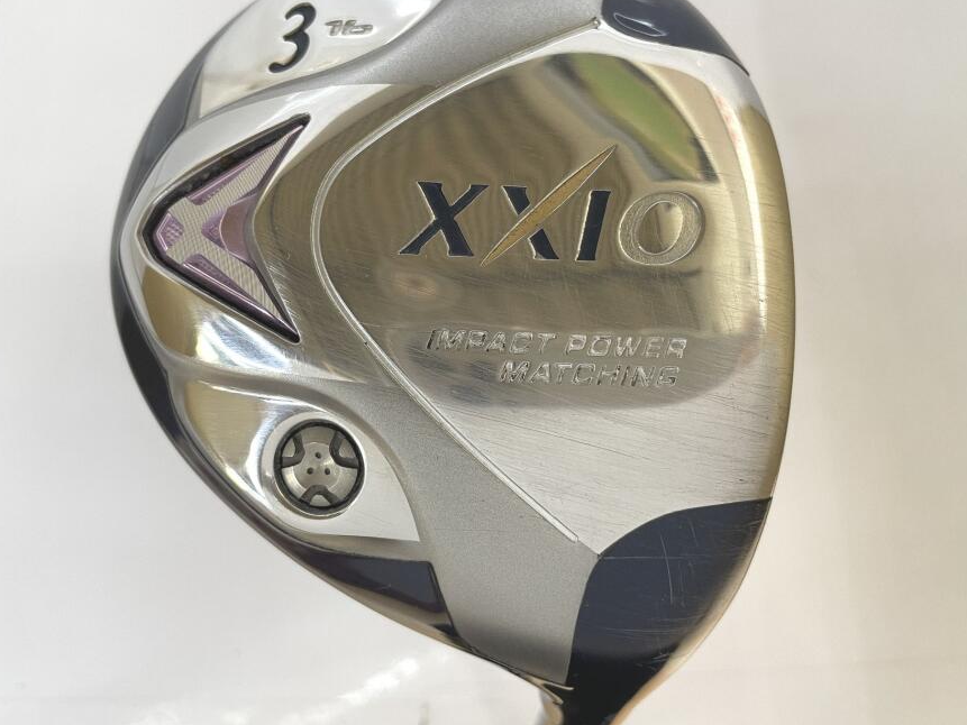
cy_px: 322
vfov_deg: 48.2
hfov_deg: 61.6
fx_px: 810
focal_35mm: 29
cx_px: 454
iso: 80
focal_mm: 4.2
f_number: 1.6
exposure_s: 1/60
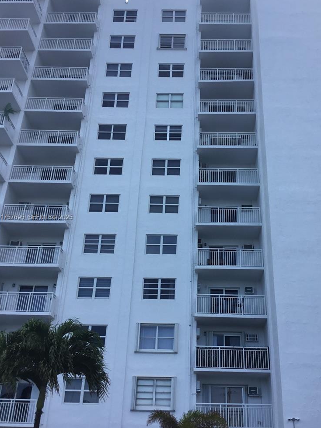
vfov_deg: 49.0
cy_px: 218
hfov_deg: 37.6
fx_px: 470
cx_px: 188
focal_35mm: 38
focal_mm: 3.3
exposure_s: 1/578
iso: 25
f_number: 2.4
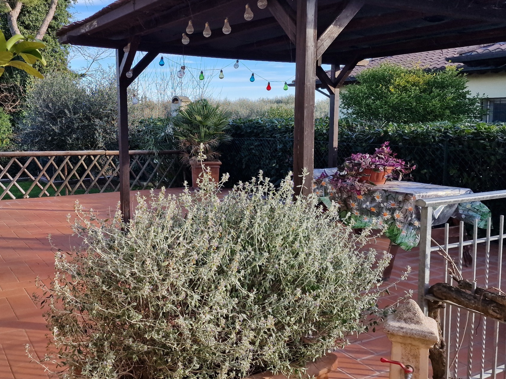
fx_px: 512
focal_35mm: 35
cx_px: 185
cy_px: 165
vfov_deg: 40.6
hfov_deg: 52.0
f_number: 1.8
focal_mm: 6.4
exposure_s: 1/302
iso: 50
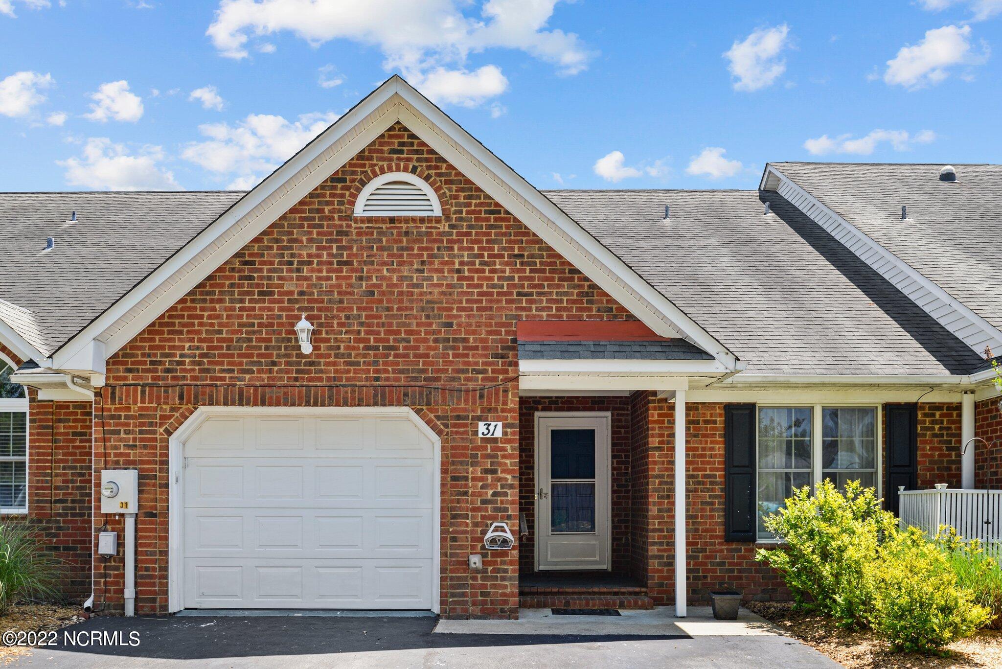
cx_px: 501
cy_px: 334
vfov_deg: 41.1
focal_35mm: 32
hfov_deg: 58.7
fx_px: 891
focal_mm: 32
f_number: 8
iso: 100
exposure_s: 1/125
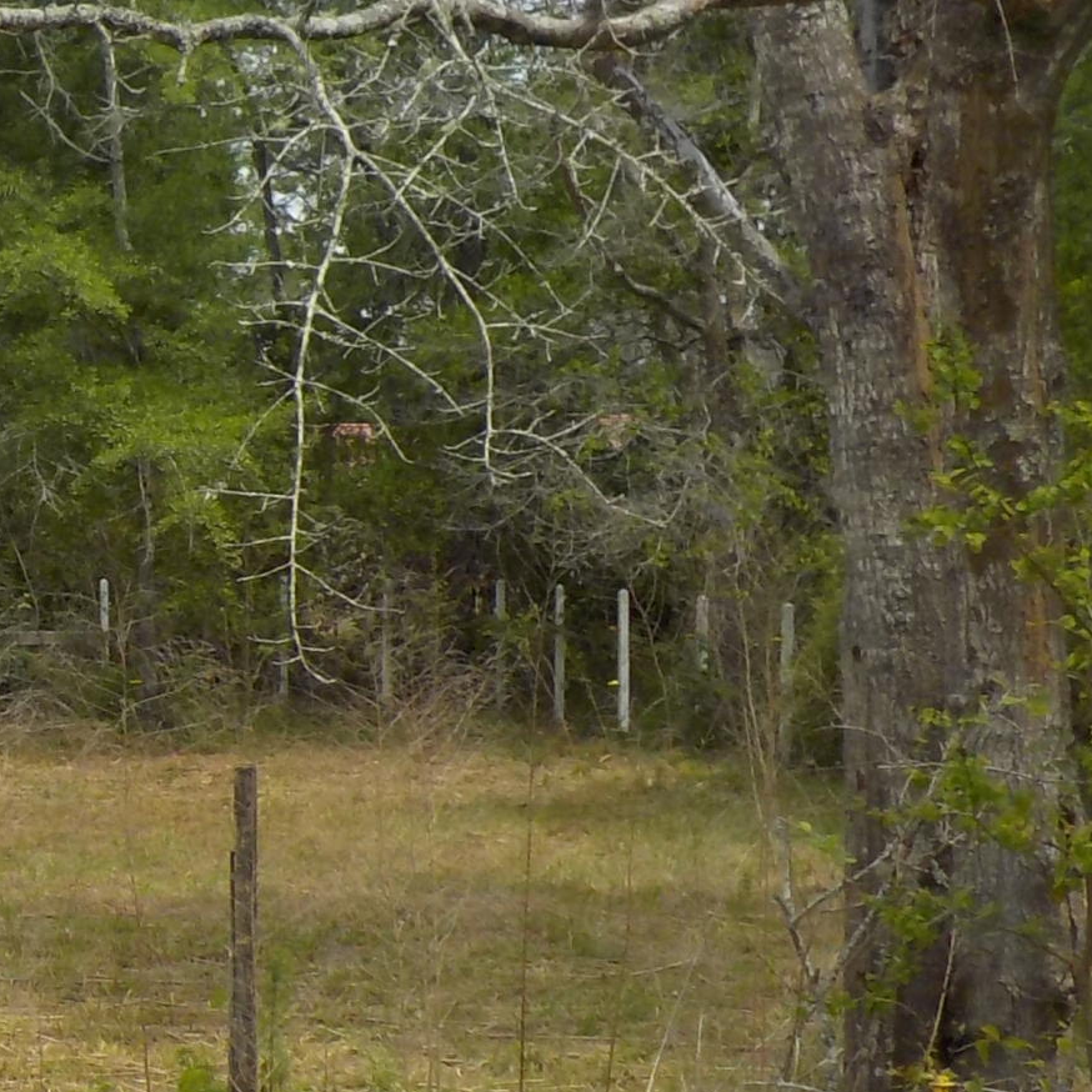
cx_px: -510
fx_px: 3248
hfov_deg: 17.3
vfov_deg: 19.1
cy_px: 566
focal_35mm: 91
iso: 125
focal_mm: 4.1
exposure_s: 1/1000
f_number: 3.3
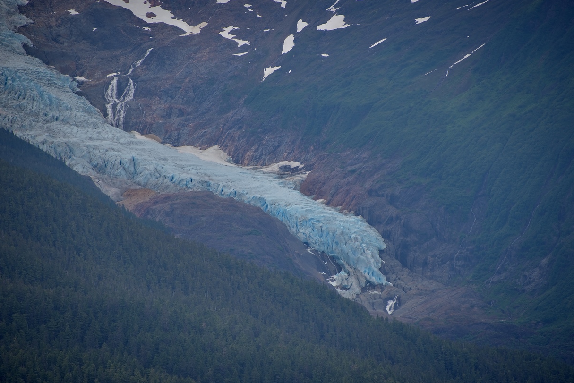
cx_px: 289
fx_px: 5040
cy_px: 190
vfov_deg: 4.4
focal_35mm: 316
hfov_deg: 6.5
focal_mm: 300
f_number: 5.6
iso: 180
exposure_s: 1/640
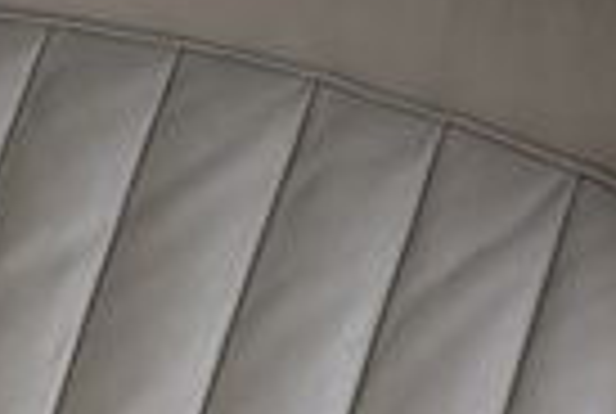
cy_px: 387
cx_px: -279
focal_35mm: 126
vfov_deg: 10.9
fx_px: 2161
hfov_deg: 15.1
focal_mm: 18
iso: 800
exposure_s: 1/320
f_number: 8
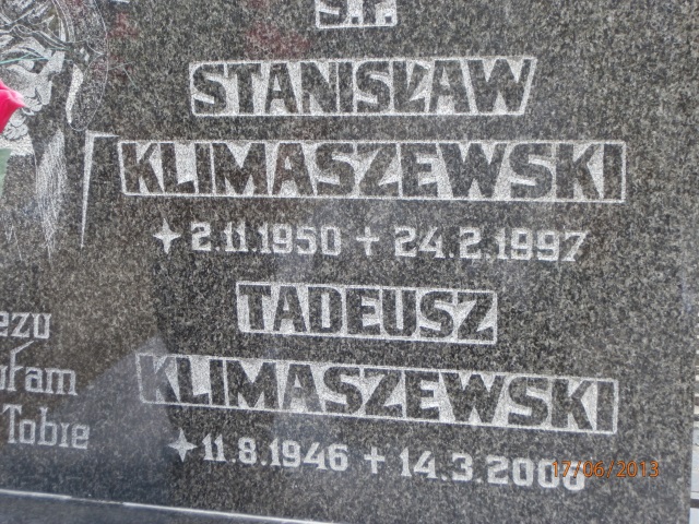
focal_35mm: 57
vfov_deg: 25.7
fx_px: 1151
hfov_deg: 33.8
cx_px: 350
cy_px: 262
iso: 100
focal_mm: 10.11
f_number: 4.5
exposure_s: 1/100
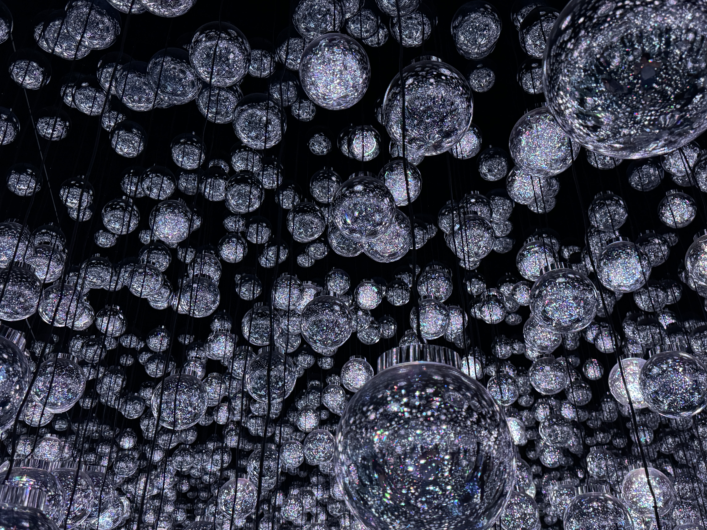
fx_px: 613
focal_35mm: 30
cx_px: 367
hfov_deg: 59.9
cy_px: 277
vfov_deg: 46.8
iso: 800
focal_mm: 6.76
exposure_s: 1/34
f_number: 1.78
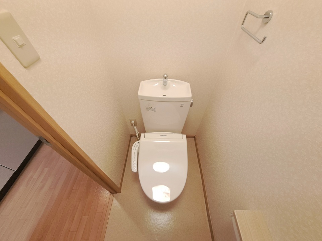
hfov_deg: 106.2
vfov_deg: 89.9
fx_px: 121
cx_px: 161
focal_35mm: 13
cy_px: 120
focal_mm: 1.74
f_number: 2.2
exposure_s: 1/33
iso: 160
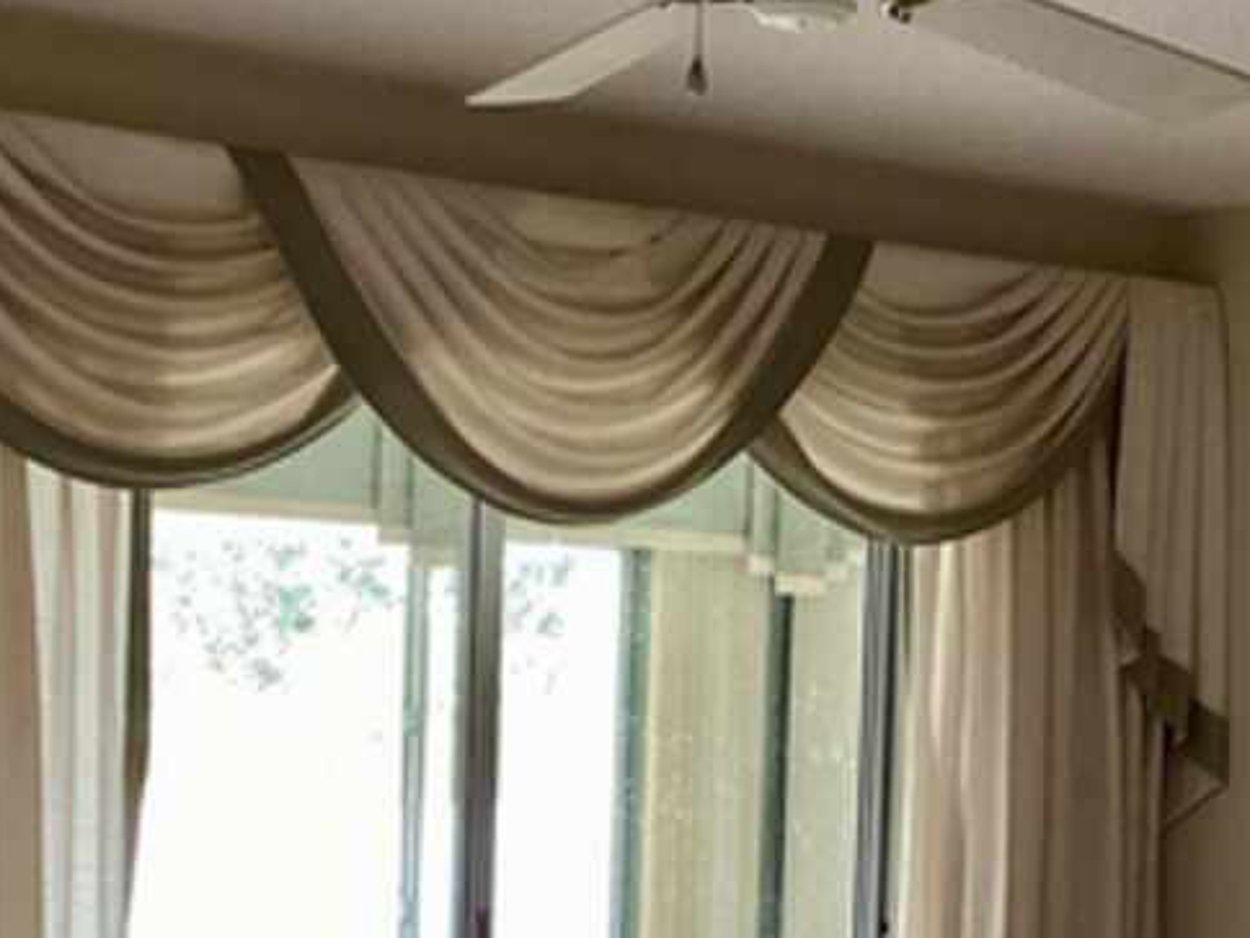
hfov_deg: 23.8
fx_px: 2961
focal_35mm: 82
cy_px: 943
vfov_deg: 17.6
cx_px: 568
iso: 100
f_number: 2.4
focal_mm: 3.3
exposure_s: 1/60
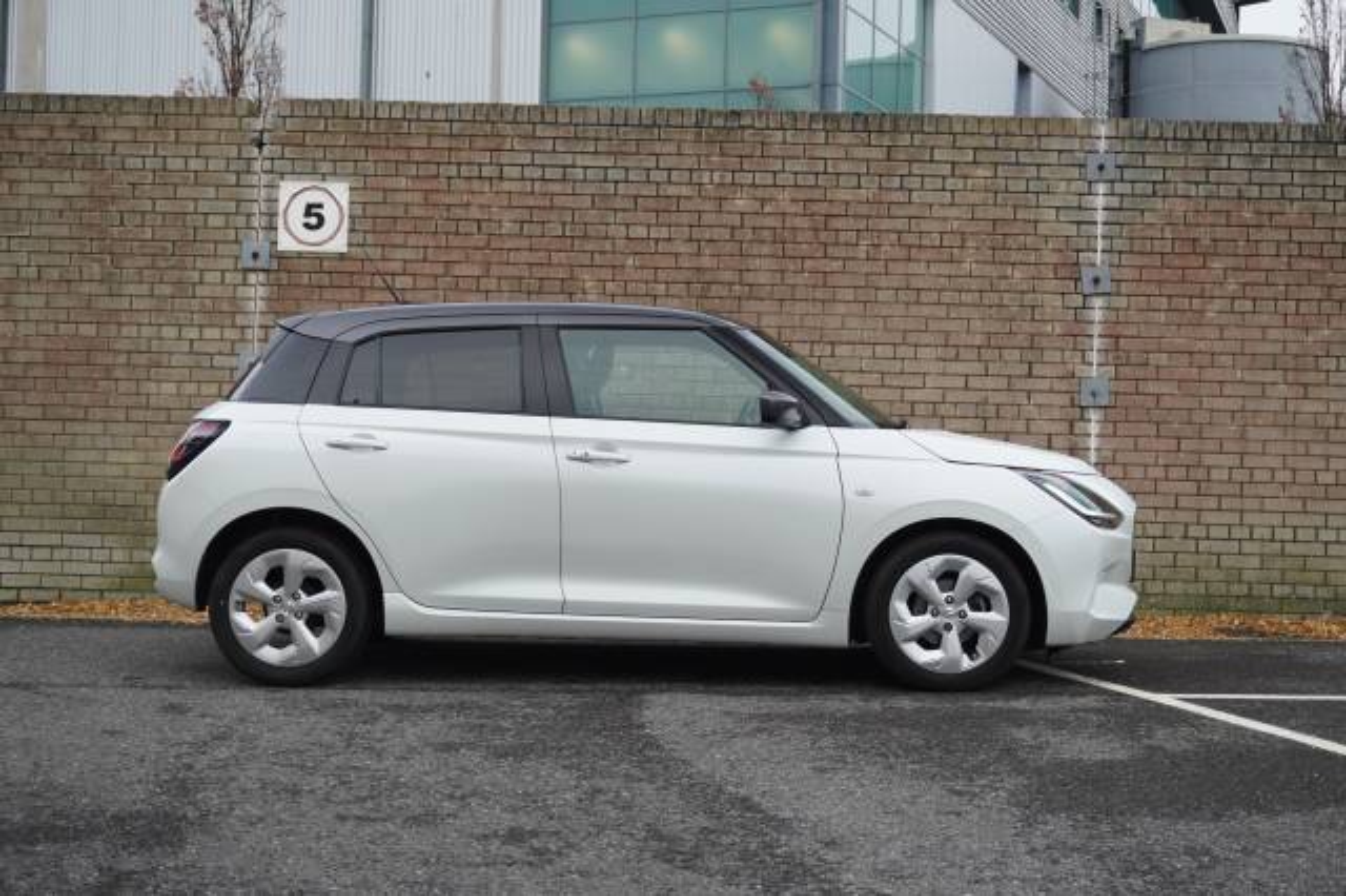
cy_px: 448
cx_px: 673
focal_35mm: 51
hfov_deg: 38.9
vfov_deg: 26.5
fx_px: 1906
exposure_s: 1/160
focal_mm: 34
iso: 500
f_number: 5
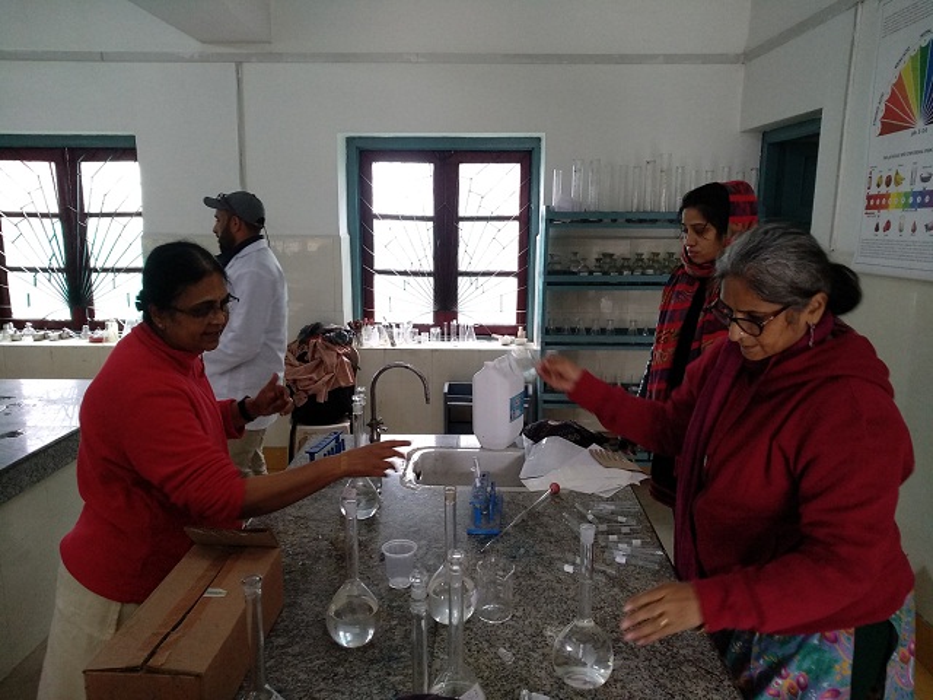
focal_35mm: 22
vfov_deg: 61.1
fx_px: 593
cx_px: 466
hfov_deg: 76.4
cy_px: 350
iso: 500
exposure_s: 1/33
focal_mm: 3.81
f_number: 2.2
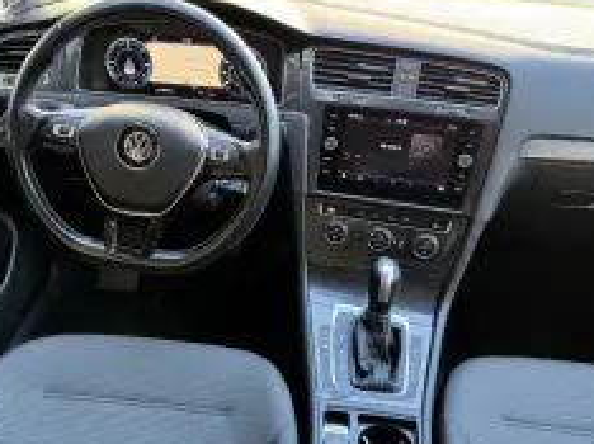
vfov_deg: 38.4
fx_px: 634
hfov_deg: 49.9
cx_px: 236
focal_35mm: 37
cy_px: 269
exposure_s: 1/56
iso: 320
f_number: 1.78
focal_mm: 6.76
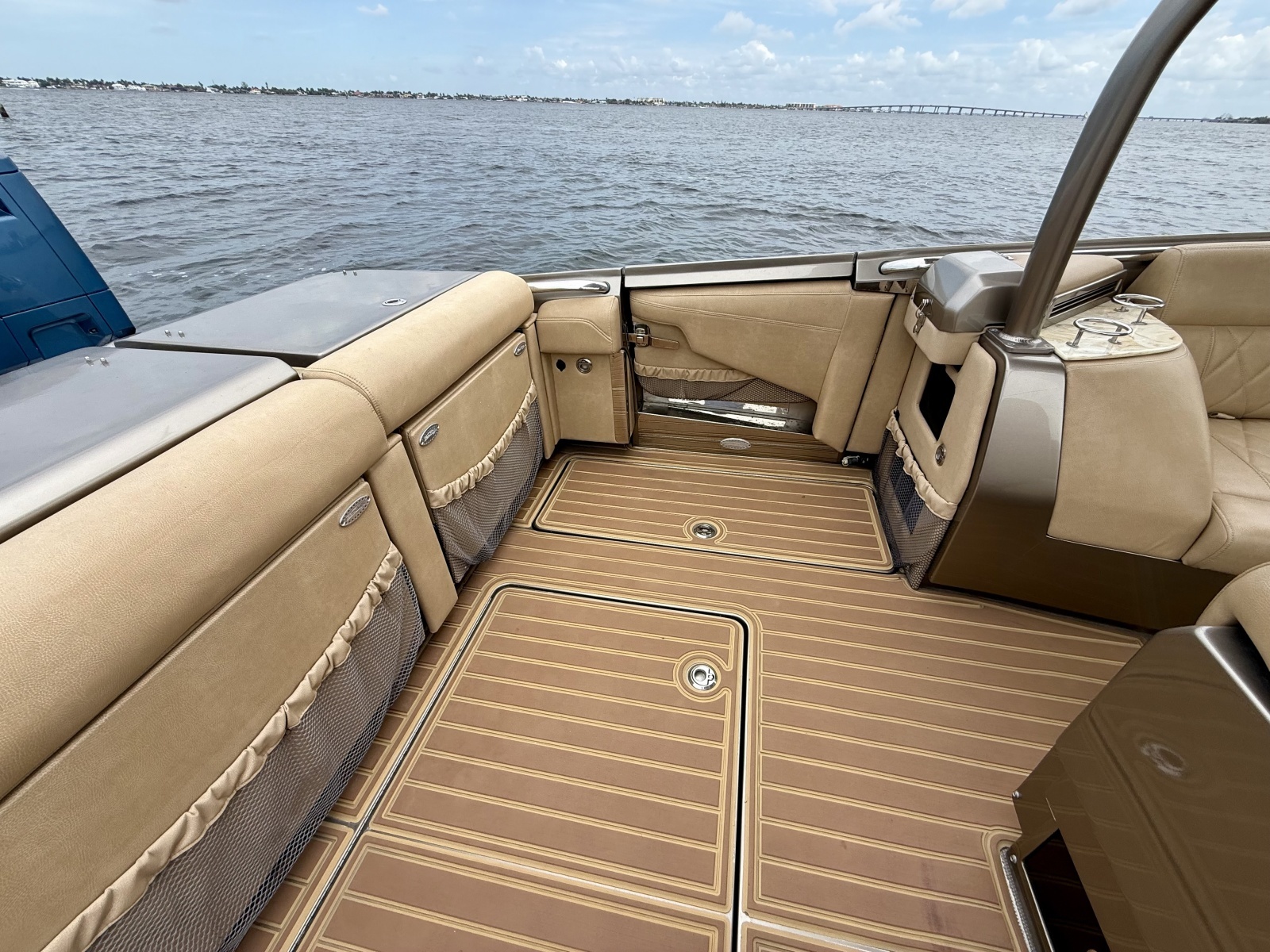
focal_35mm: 14
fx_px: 514
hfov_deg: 102.1
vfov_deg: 85.7
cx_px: 635
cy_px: 476
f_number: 2.2
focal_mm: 2.22
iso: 50
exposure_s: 1/1105
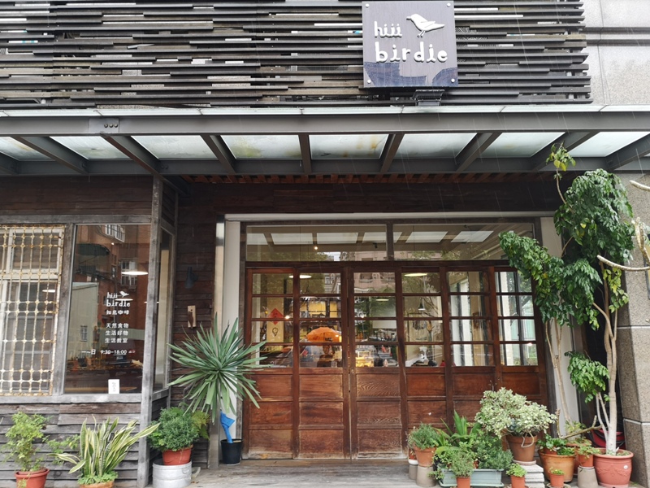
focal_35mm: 27
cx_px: 325
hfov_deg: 65.3
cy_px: 244
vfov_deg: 51.4
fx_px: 507
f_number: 1.8
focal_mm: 3.95
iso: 160
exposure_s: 1/60
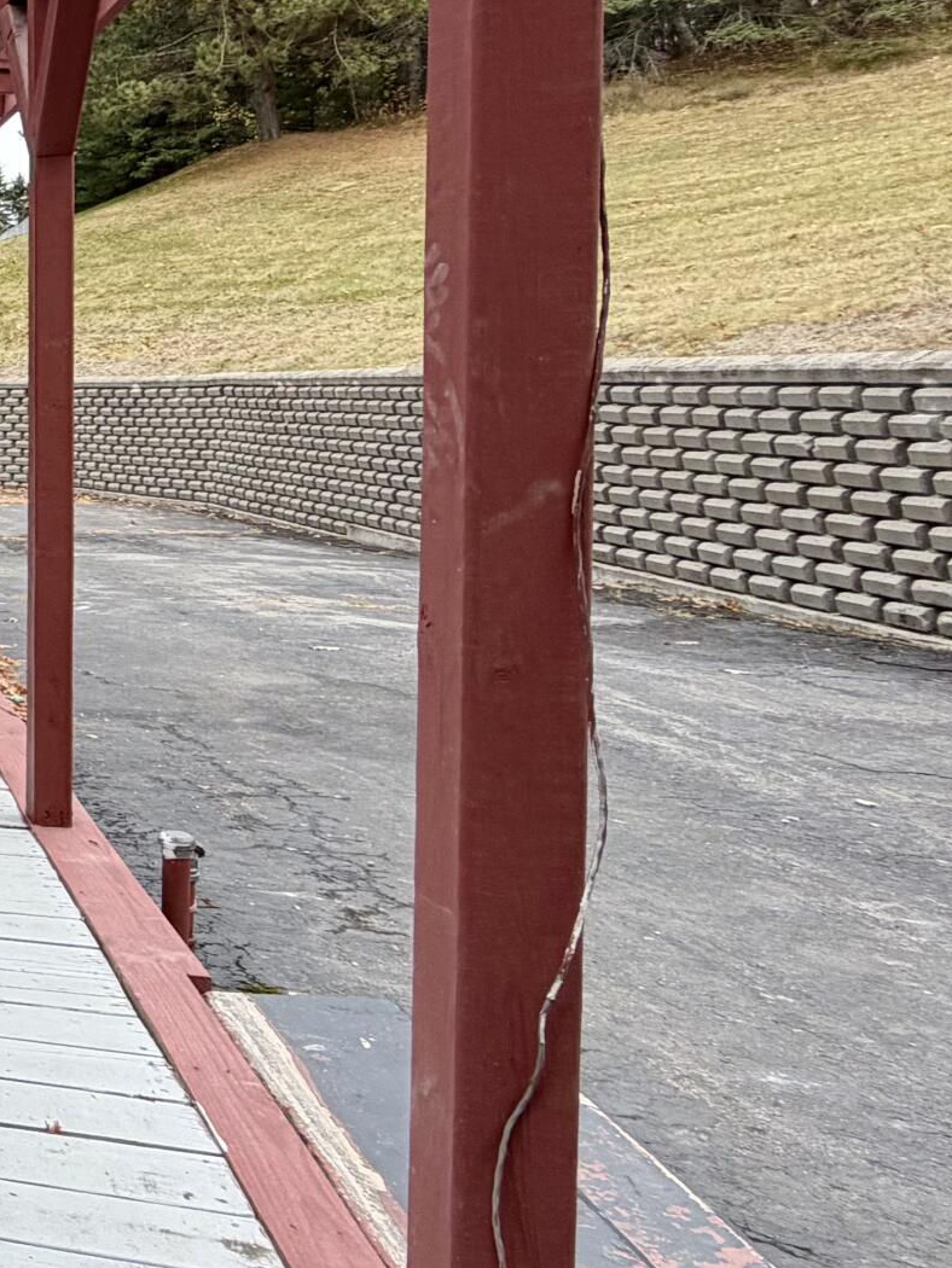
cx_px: -712
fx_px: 1466
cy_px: 477
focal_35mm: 40
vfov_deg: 46.4
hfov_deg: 22.7
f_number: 2.2
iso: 50
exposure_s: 1/376
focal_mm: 2.22
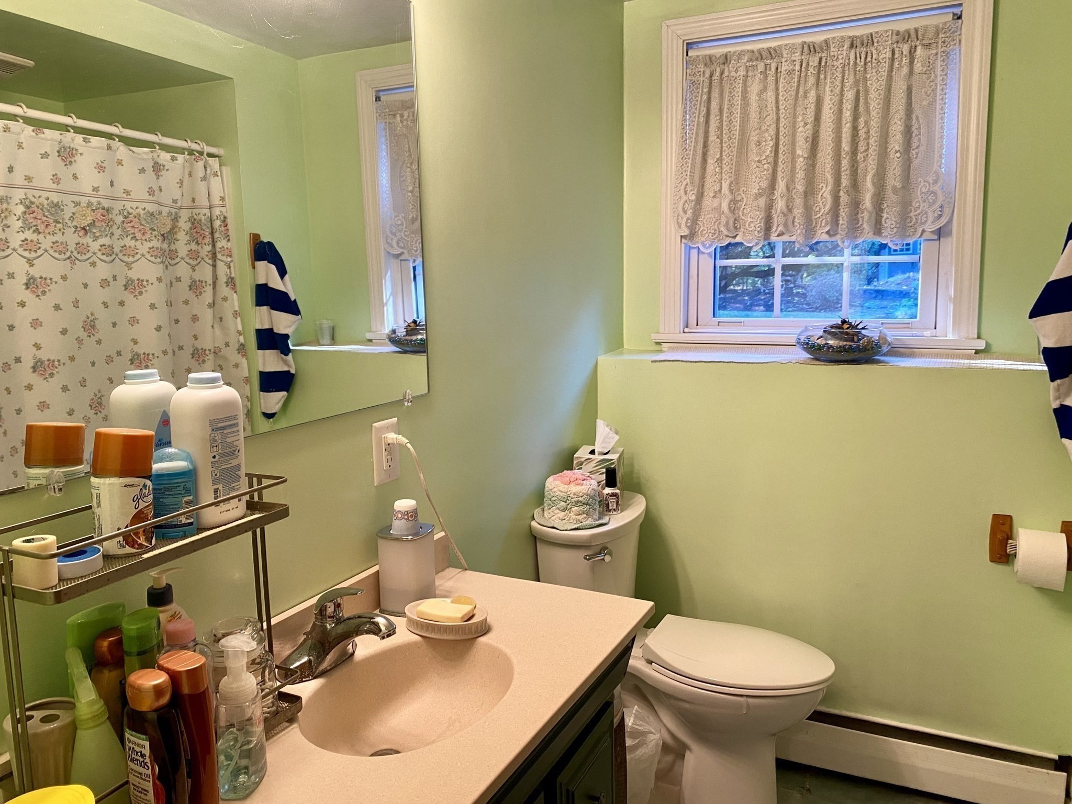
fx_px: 805
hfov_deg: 67.3
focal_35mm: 26
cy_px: 402
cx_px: 536
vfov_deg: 53.1
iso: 125
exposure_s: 1/60
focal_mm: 4.25
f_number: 1.8
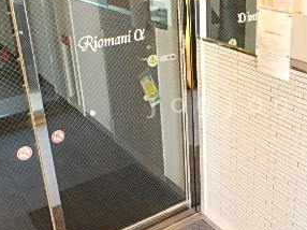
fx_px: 416
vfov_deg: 30.8
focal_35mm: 47
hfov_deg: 39.6
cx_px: 220
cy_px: 105
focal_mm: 3.7
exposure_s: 1/30
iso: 500
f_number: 3.5
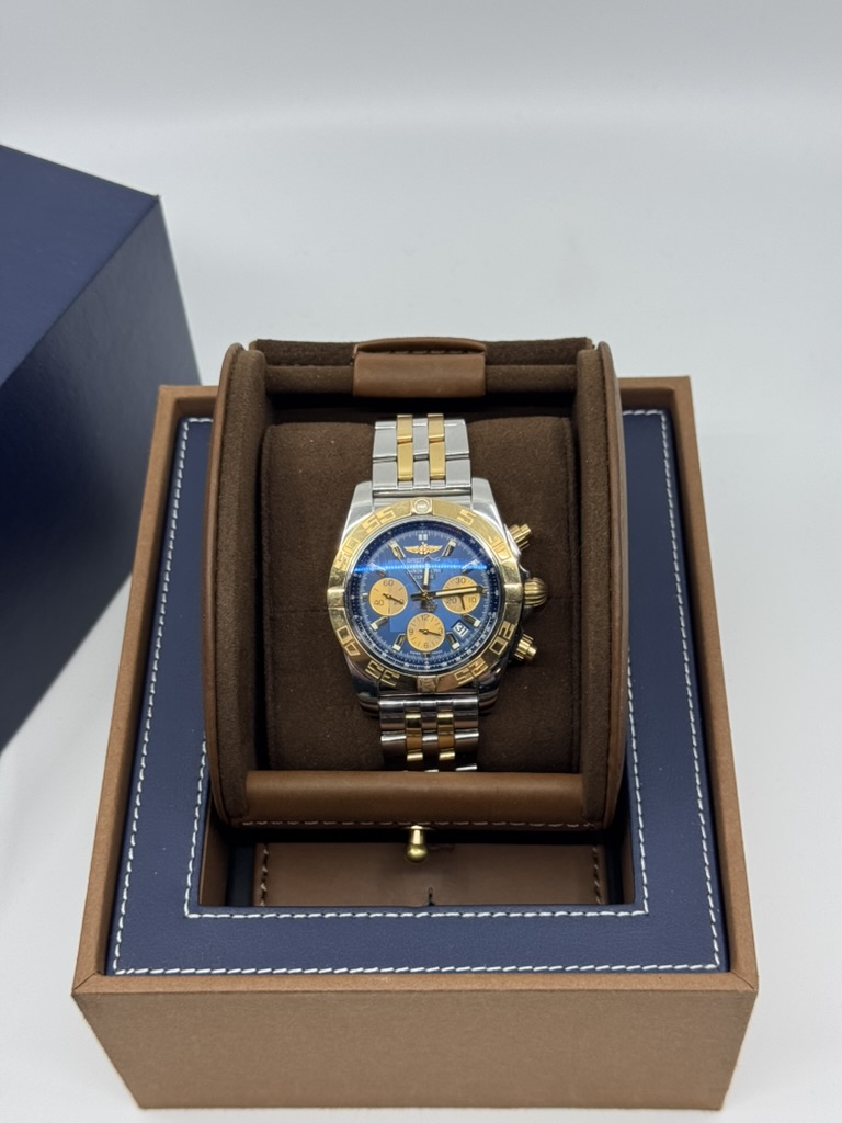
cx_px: 421
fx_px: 1557
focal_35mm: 48
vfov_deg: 39.7
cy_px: 562
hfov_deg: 30.3
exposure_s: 1/464
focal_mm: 6.76
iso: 64
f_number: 1.78
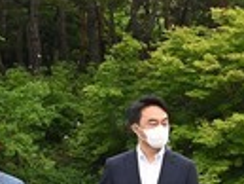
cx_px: 462
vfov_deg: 7.8
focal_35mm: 188
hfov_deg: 9.9
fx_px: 1326
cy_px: 214
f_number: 8
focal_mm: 42
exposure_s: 1/160
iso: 1000
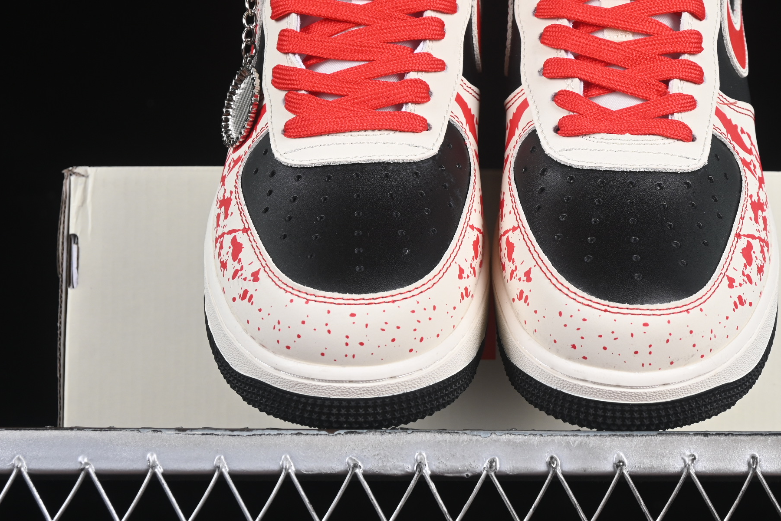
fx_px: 2516
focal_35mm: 116
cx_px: 499
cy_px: 177
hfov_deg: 17.6
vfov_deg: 11.8
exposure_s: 1/60
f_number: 7.1
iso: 160
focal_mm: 50
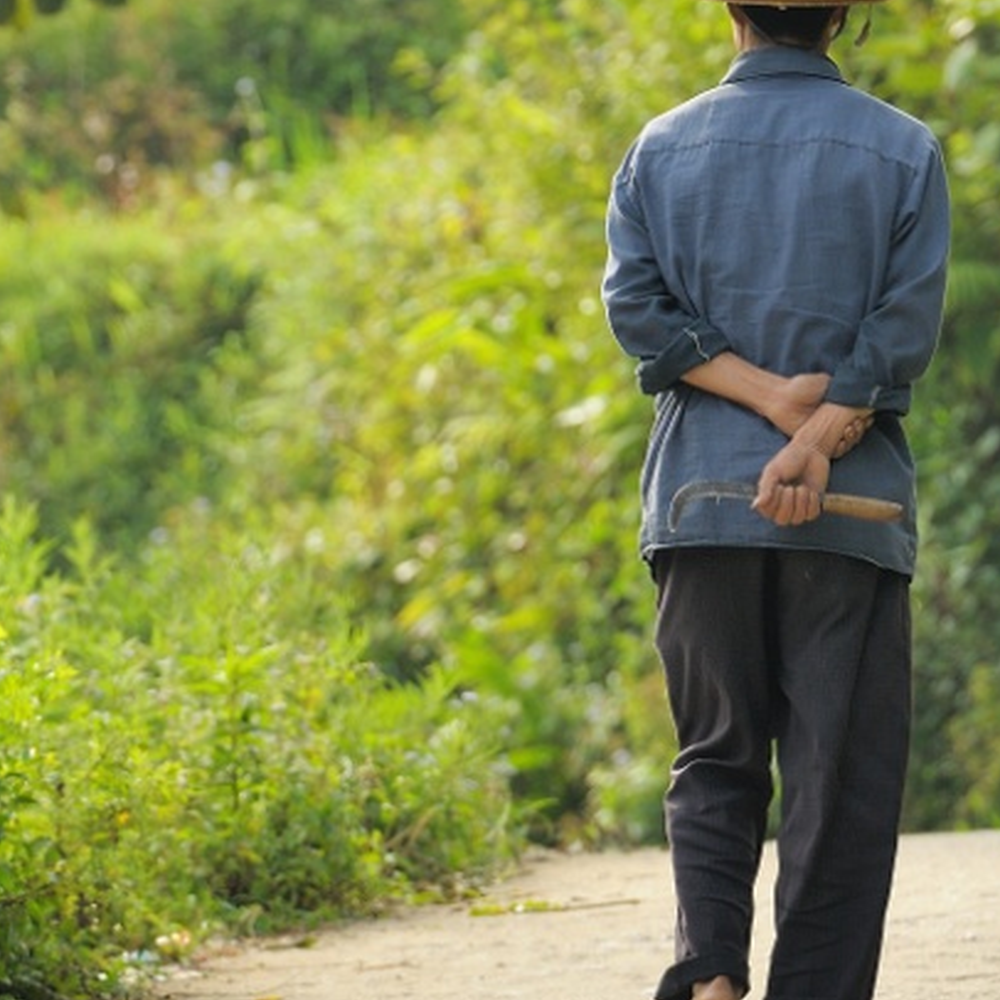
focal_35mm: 659
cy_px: 494
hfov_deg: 2.7
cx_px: 357
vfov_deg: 2.7
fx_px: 21538
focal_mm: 200
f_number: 4
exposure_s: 1/500
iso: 200
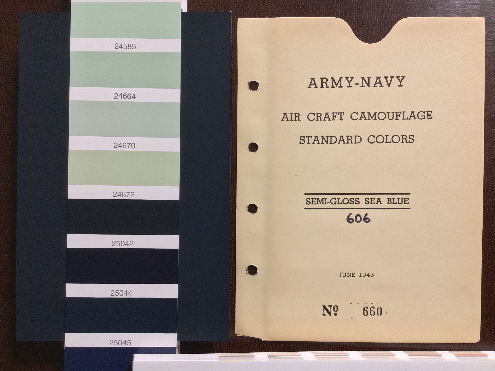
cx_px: 248
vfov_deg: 45.4
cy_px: 186
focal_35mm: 31
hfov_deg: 58.4
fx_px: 443
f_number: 2.4
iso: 200
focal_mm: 3.3
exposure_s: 1/24
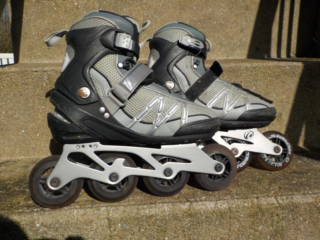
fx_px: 287
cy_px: 117
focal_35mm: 31
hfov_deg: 58.3
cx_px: 162
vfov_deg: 45.4
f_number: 6.6
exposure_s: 1/640
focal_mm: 4.1
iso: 125
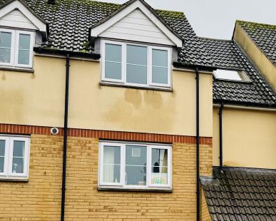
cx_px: 237
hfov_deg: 29.5
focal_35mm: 62
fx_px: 507
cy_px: 183
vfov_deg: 24.2
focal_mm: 6.76
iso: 80
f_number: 1.78
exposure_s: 1/604
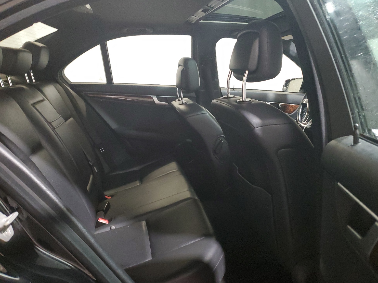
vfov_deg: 51.4
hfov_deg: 65.3
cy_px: 143
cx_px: 195
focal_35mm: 27
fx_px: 295
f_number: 1.5
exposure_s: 1/40
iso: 351
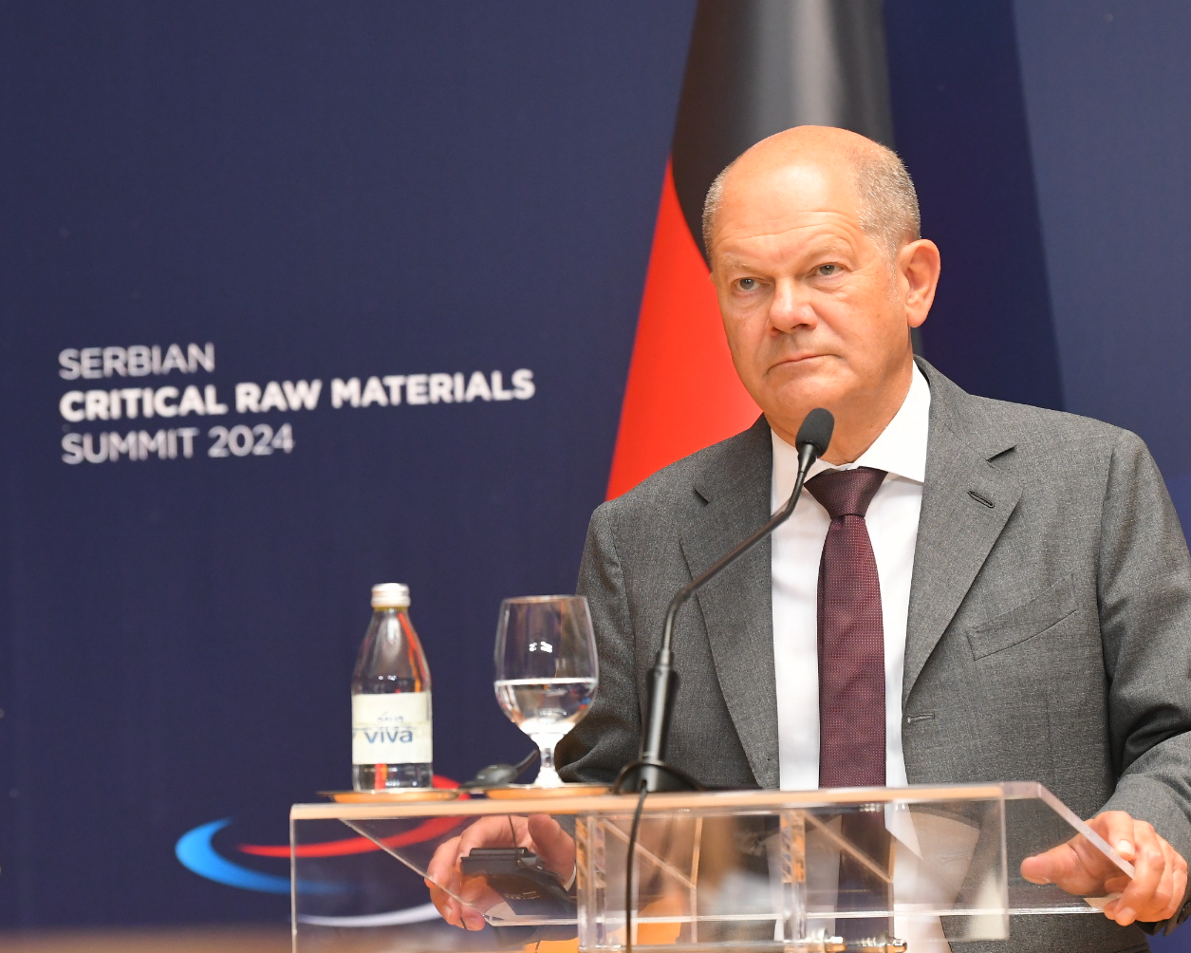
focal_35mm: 281
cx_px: 619
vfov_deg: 5.5
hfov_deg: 6.9
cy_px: 456
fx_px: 9905
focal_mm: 155
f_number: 4
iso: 2000
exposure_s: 1/500
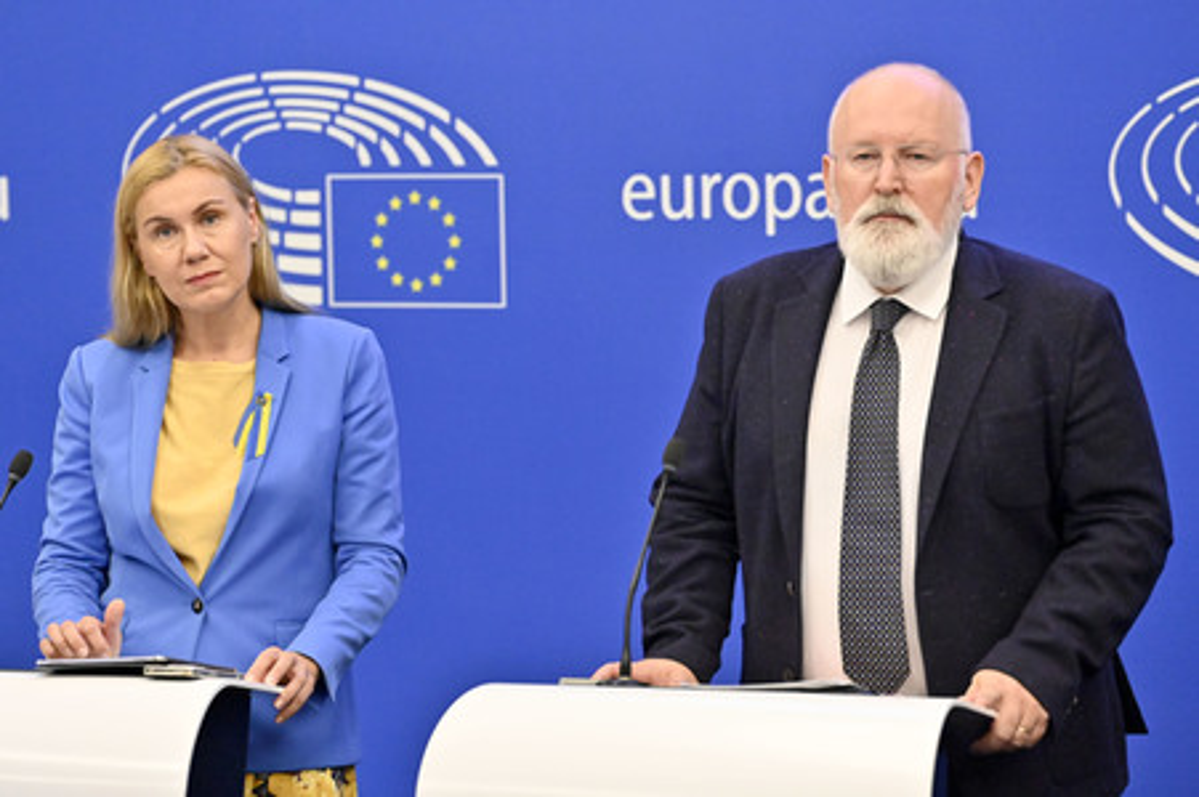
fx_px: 5990
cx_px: 600
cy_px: 398
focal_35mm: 180
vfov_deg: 7.6
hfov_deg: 11.4
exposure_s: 1/640
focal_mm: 180
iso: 6400
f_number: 4
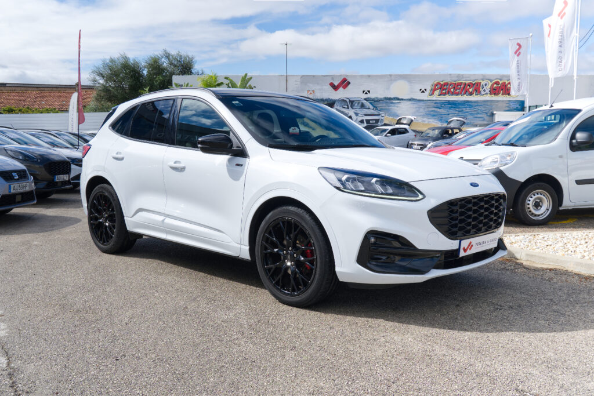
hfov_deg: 58.7
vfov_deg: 41.1
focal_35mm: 32
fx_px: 528
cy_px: 198
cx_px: 297
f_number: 10
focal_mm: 21.5
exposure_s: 1/320
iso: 160
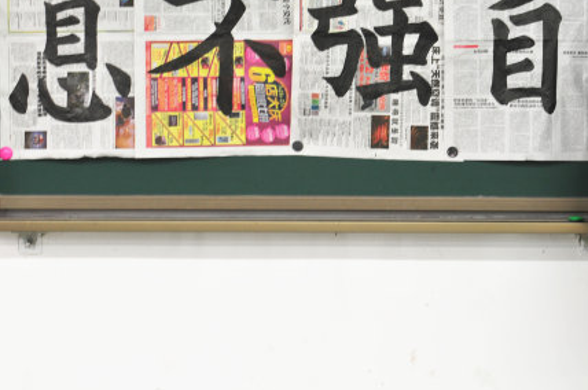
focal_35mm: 121
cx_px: 430
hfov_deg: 16.9
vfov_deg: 11.3
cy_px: 87
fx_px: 1973
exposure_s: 1/25
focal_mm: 50
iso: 250
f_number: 4
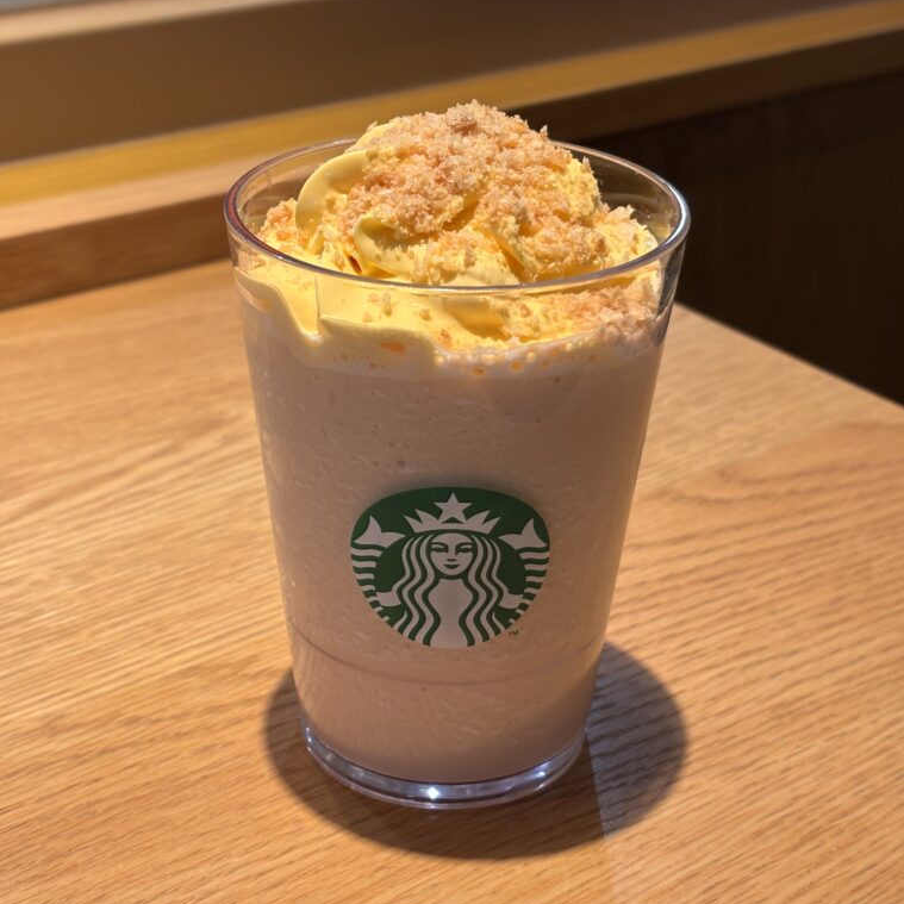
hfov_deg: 27.7
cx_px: 438
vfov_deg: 27.7
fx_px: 1832
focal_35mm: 62
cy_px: 451
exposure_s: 1/120
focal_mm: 5.96
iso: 40
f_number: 1.6
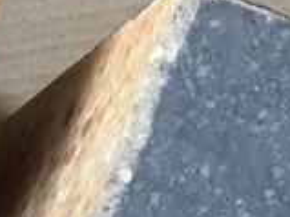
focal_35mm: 146
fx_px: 1222
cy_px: 290
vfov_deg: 9.9
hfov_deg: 12.2
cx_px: -255
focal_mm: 4.15
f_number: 2.2
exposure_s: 1/33
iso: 50
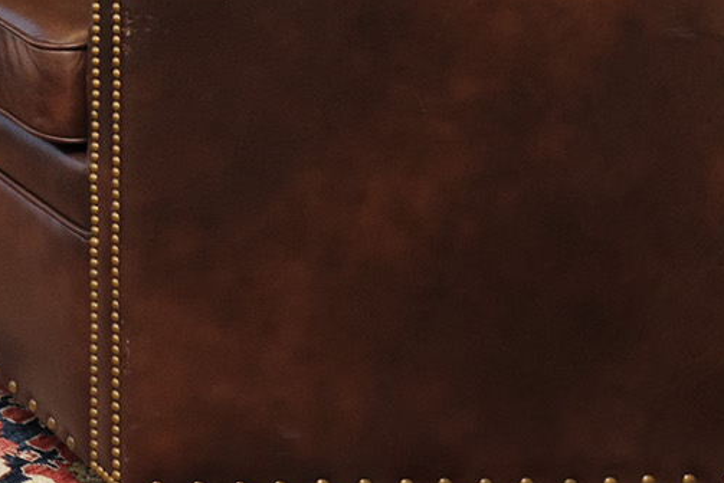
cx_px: -864
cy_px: -446
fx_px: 2052
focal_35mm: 102
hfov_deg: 14.9
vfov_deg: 12.1
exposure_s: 1/1000
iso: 800
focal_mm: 19
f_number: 7.1
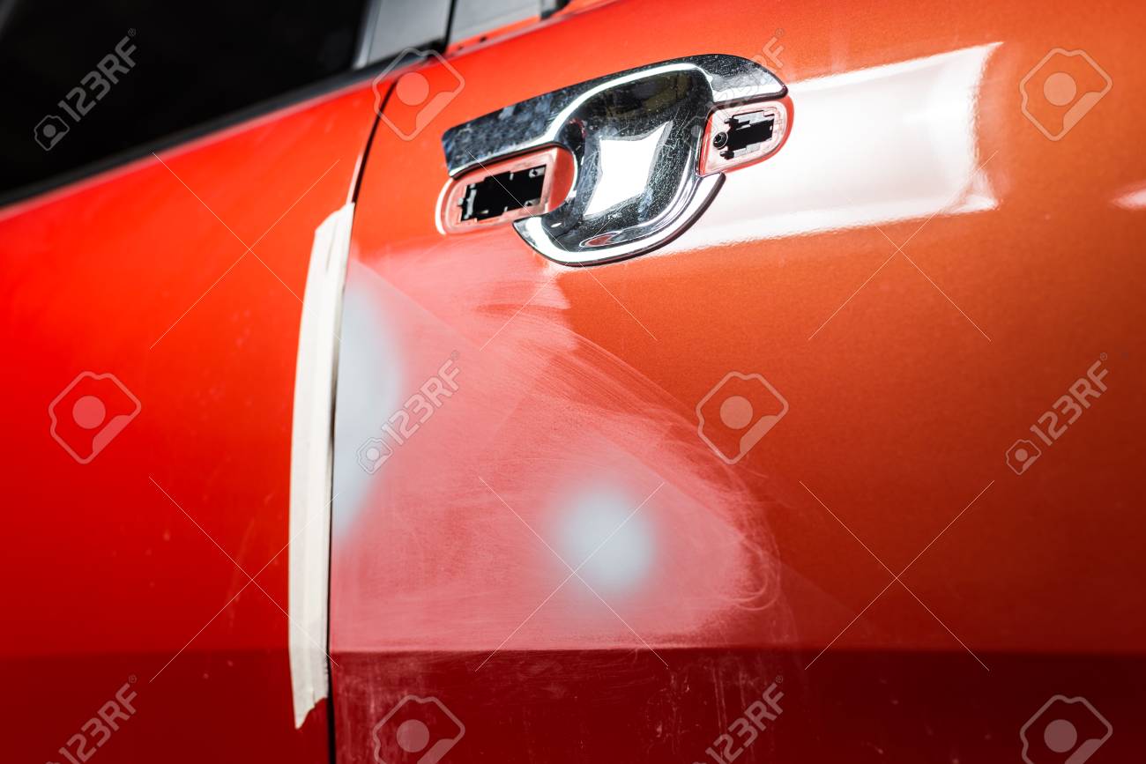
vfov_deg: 27.0
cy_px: 382
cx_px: 573
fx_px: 1592
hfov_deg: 39.6
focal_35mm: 50
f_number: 3.5
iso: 100
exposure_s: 1/125
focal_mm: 50
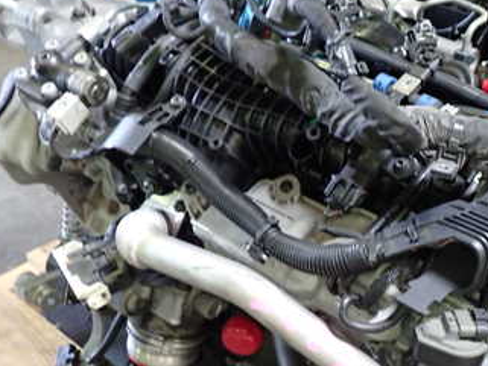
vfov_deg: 26.0
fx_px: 790
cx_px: 366
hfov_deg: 33.6
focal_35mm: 56
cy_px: 234
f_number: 2.3
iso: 500
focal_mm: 5.4
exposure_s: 1/30
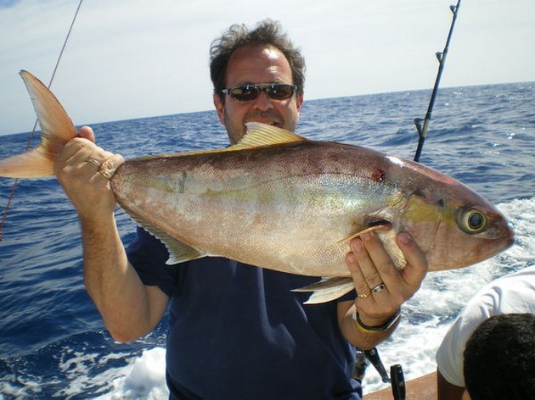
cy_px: 200
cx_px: 268
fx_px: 556
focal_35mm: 36
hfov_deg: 51.4
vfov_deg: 39.6
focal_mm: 6.3
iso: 50
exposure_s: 1/500
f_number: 4.6
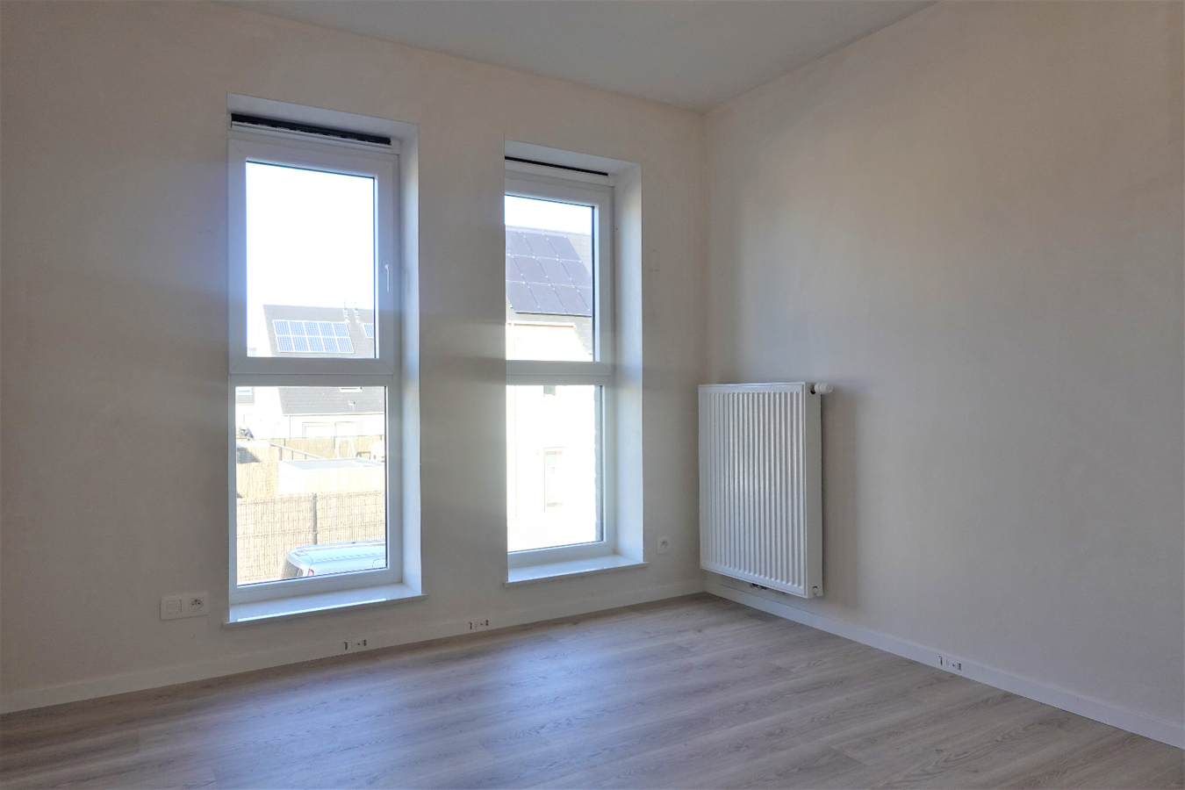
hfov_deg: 73.7
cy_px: 395
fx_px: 790
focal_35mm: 24
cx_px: 592
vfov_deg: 53.1
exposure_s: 1/200
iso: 125
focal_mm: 9
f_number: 2.8
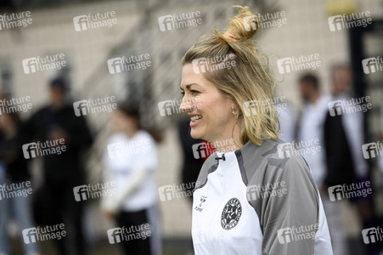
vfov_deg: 7.6
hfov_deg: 11.4
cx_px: 192
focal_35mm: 180
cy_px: 128
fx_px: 1914
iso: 800
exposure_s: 1/3200
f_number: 4.5
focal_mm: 180
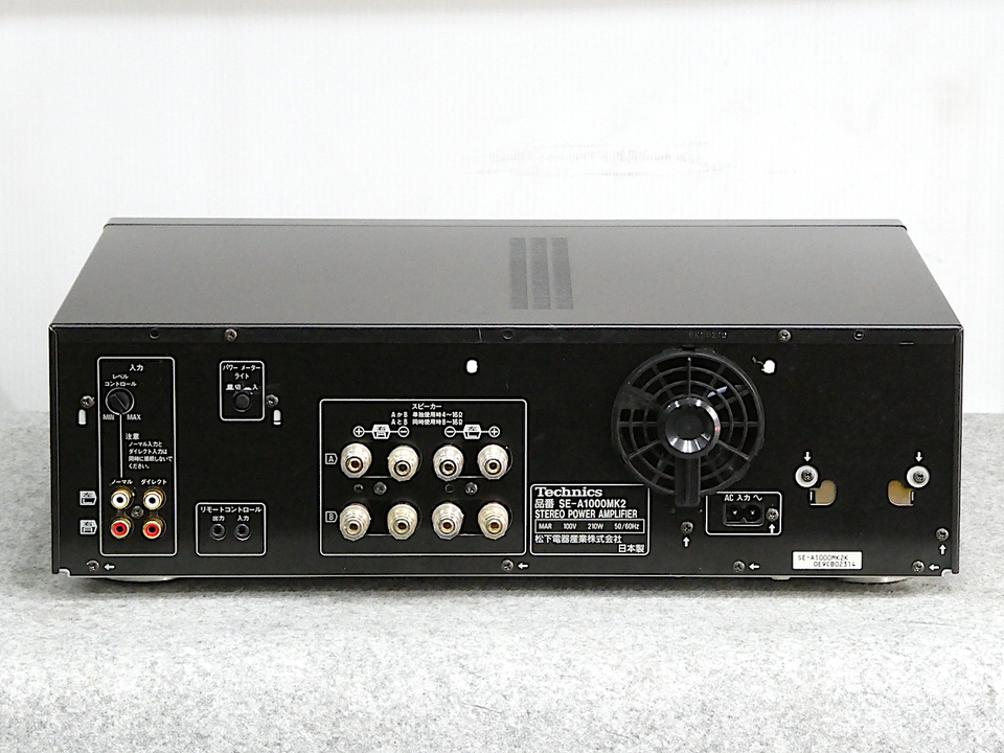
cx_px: 502
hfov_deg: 13.8
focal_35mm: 143
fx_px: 4148
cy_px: 376
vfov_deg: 10.4
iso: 1600
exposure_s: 1/25
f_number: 7.1
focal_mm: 25.6
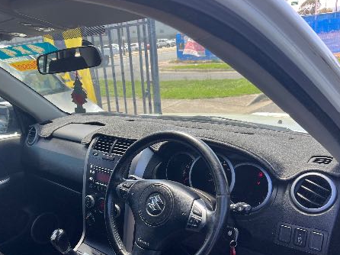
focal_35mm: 35
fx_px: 344
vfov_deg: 40.2
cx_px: 123
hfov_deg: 52.0
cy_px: 168
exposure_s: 1/533
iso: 50
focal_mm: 5.7
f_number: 1.5
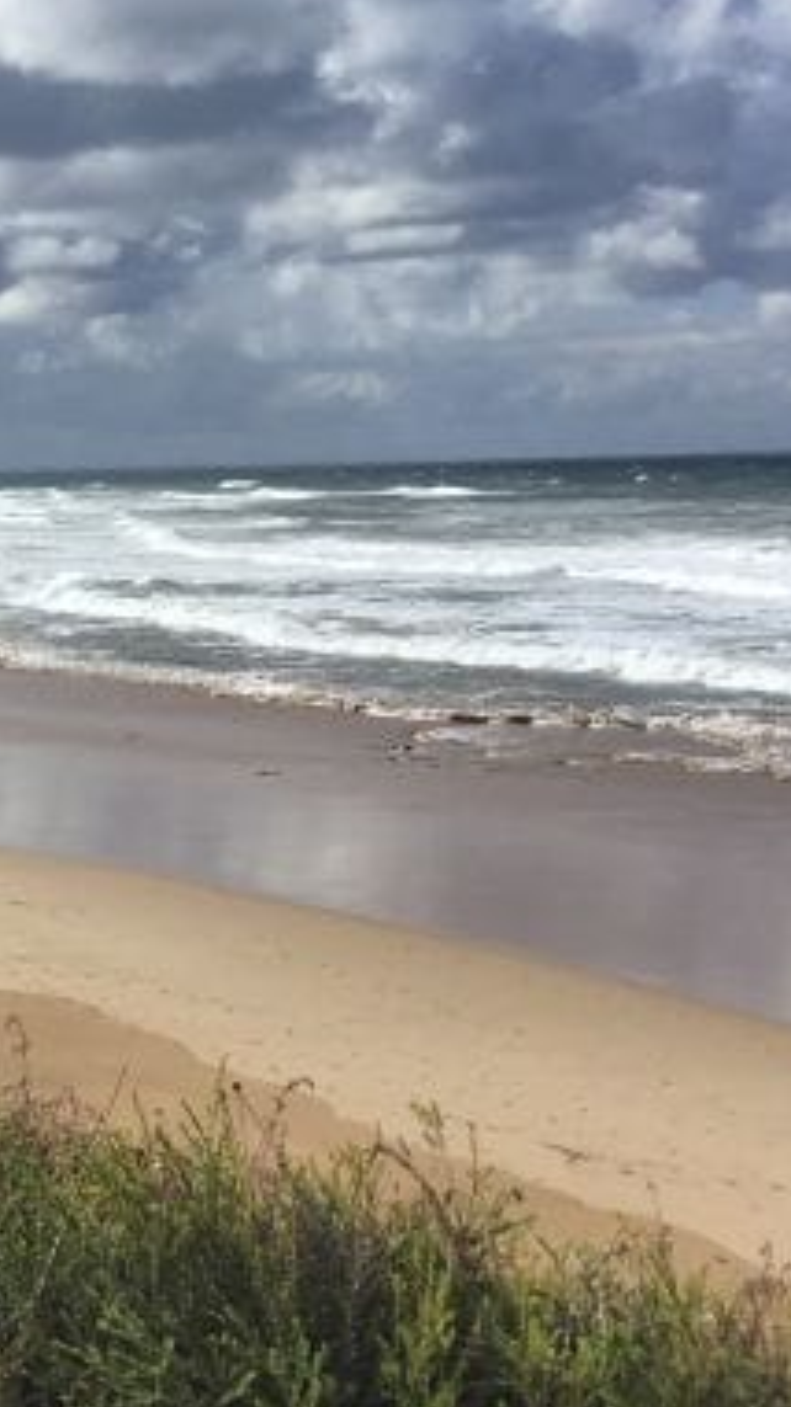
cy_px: 713
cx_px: -122
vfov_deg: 29.8
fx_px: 2650
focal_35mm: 71
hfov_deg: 16.4
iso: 25
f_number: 2.4
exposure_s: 1/3546
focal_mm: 3.3
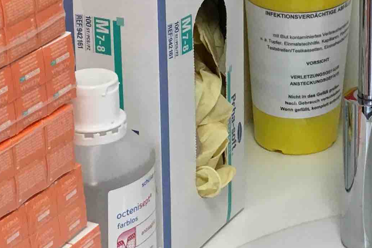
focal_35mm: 117
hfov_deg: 17.0
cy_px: -4
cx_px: 397
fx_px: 1209
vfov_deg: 11.6
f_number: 2.2
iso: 50
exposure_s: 1/33
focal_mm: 4.15
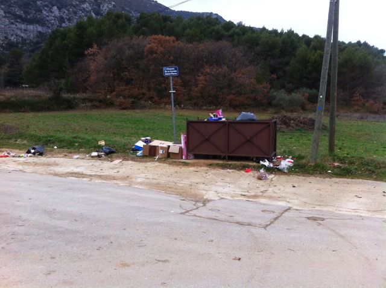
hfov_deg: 52.7
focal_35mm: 35
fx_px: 390
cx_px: 193
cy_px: 144
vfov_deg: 40.6
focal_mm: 3.85
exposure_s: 1/30
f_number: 2.8
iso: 80
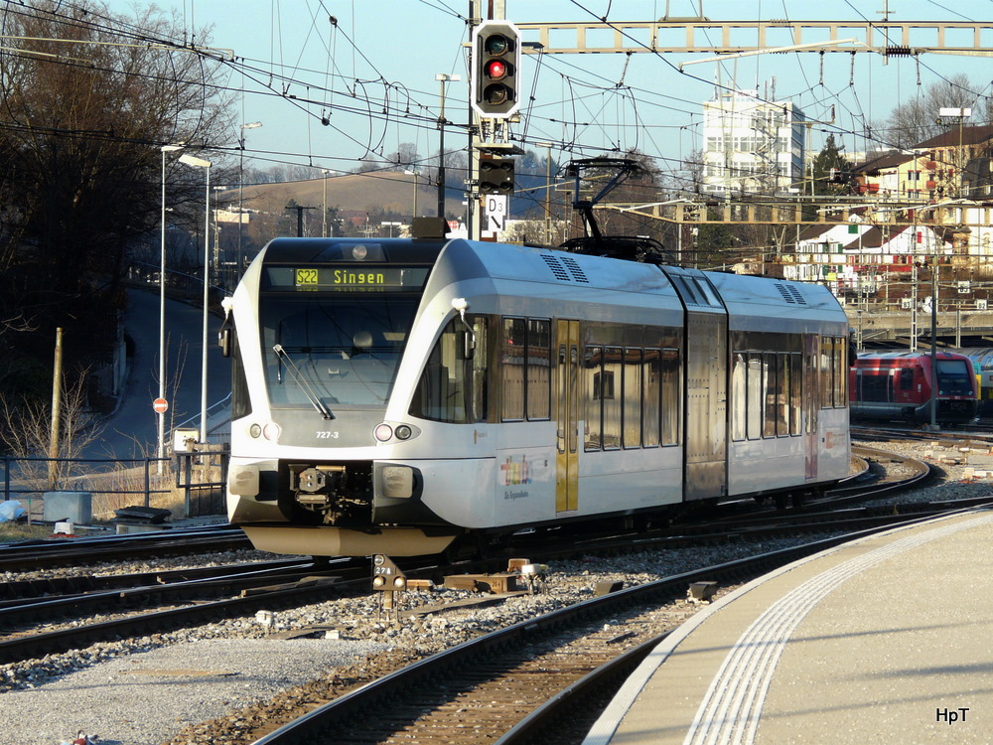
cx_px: 496
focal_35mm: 198
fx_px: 5680
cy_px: 372
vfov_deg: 7.5
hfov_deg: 10.0
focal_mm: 32.5
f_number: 4
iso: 100
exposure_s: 1/250
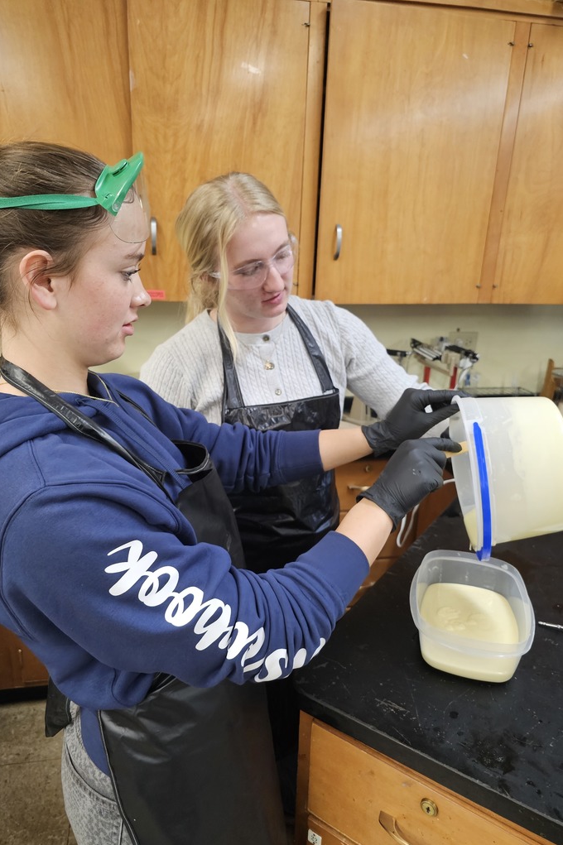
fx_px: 563
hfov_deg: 53.1
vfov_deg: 73.8
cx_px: 273
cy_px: 423
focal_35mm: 24
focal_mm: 6.3
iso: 640
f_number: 1.7
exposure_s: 1/120
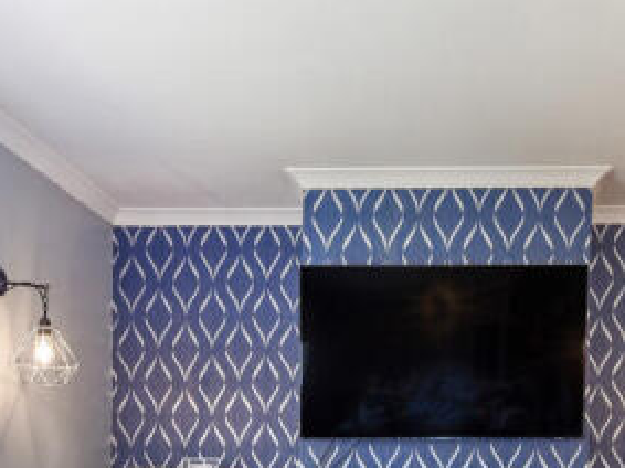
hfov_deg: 45.5
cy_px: 478
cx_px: 453
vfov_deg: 32.7
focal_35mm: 40
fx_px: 722
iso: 400
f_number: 9
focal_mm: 18
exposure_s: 1/25
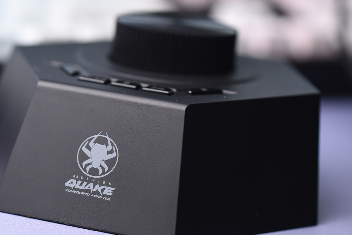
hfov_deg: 13.0
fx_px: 1535
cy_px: 144
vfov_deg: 8.7
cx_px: 99
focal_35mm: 157
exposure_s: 1/80
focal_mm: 90
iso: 1000
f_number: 4
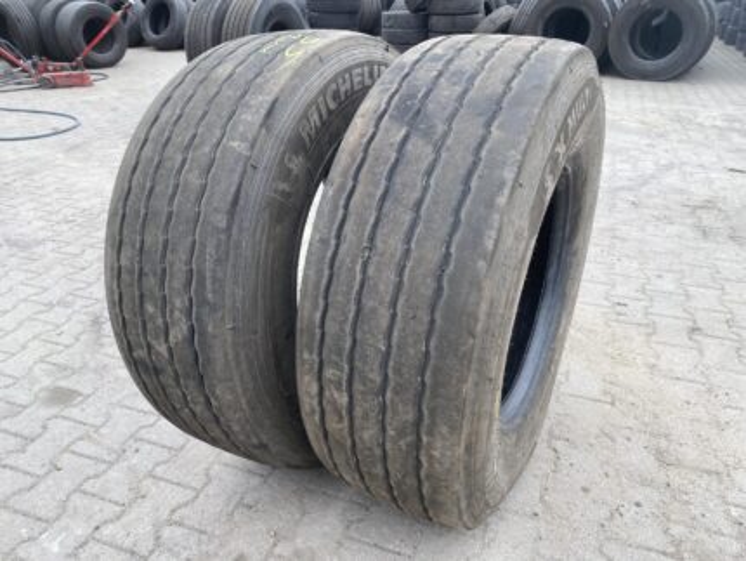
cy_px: 280
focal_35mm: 26
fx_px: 561
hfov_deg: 67.3
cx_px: 373
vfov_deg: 53.1
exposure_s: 1/534
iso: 32
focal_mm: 4.25
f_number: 1.8
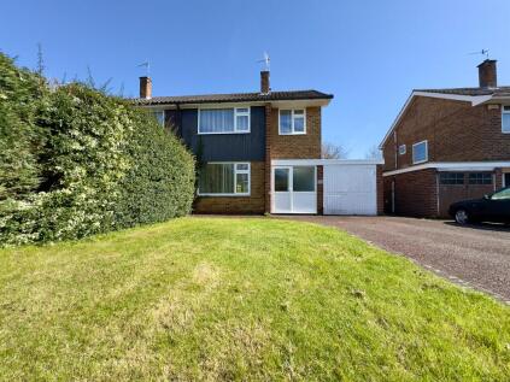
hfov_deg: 102.1
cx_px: 255
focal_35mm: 14
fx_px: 206
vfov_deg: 85.6
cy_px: 191
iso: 50
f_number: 2.2
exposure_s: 1/858
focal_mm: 2.22
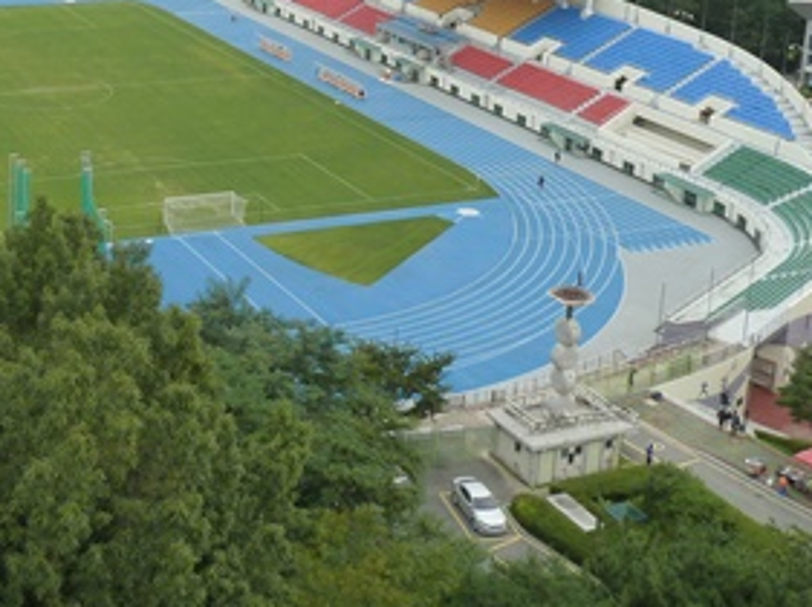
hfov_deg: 30.1
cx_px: 110
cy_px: 38
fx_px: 1452
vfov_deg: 22.9
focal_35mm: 62
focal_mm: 4.7
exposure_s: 1/60
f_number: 3.4
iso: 125
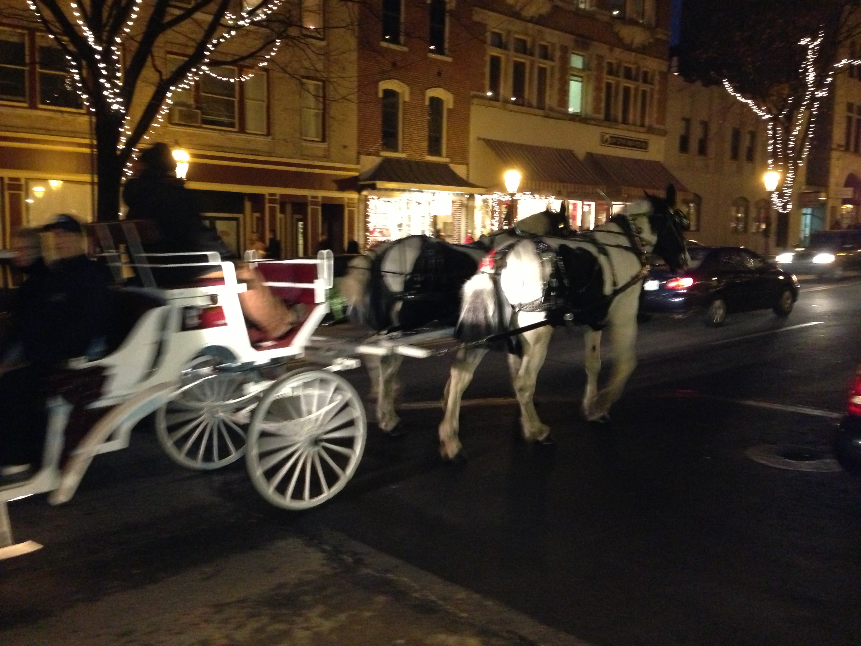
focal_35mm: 33
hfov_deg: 55.4
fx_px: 821
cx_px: 430
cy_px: 323
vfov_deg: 42.9
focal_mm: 4.13
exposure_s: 1/16
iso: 800
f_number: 2.4
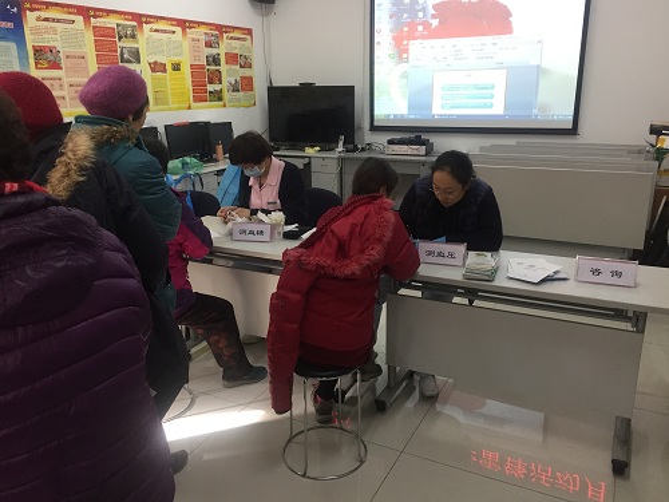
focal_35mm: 29
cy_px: 251
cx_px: 334
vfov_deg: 48.2
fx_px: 560
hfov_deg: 61.7
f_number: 2.2
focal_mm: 4.15
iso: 64
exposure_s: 1/33
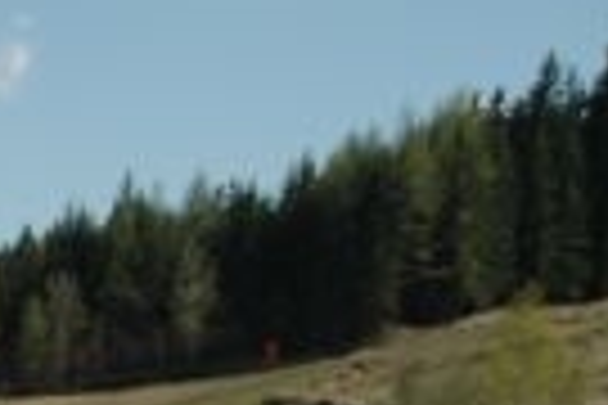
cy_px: 652
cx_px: -446
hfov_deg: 12.0
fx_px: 2685
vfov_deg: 8.4
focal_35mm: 159
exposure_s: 1/2000
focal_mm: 26
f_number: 4
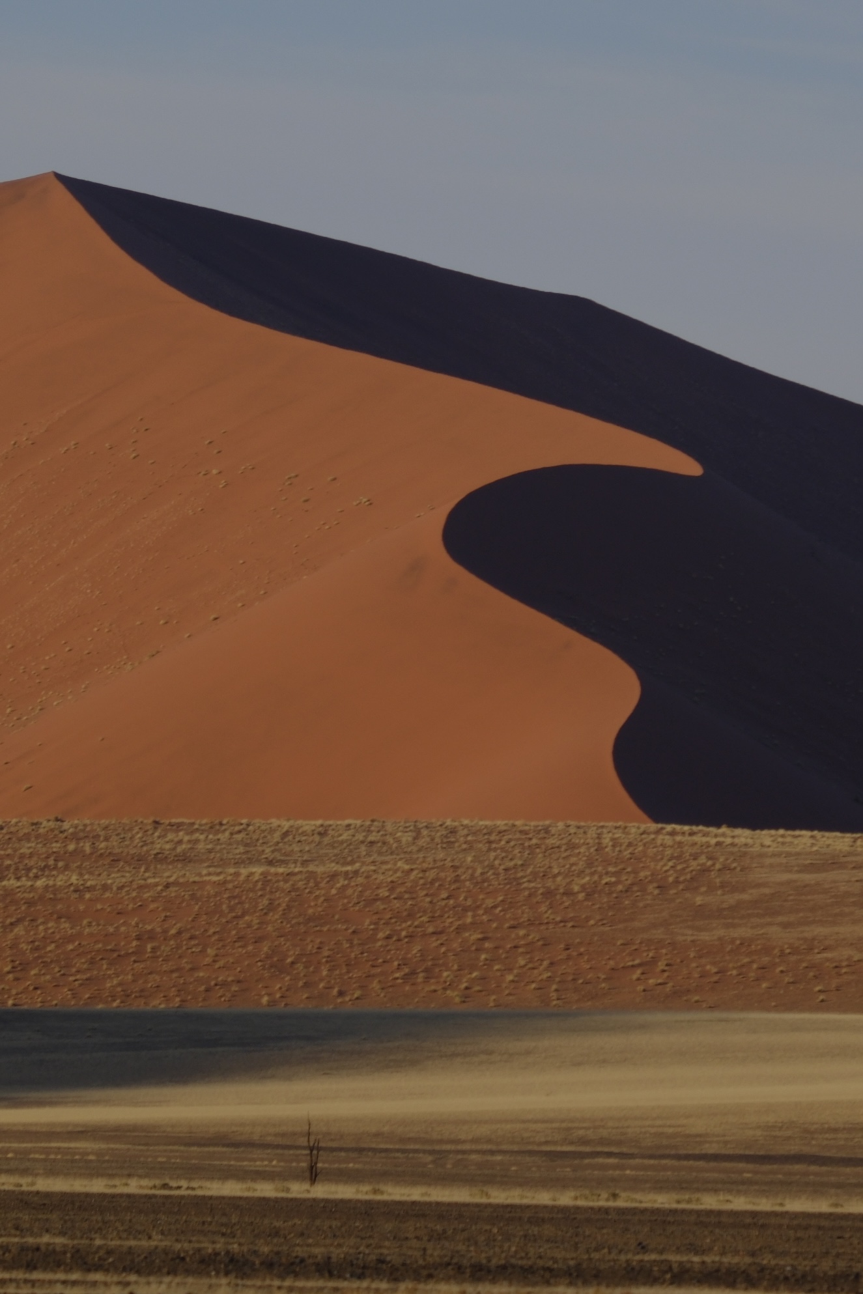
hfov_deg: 4.6
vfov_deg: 6.9
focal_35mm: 300
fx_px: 10785
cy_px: 647
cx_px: 432
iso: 125
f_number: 4.8
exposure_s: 1/420
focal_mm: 200
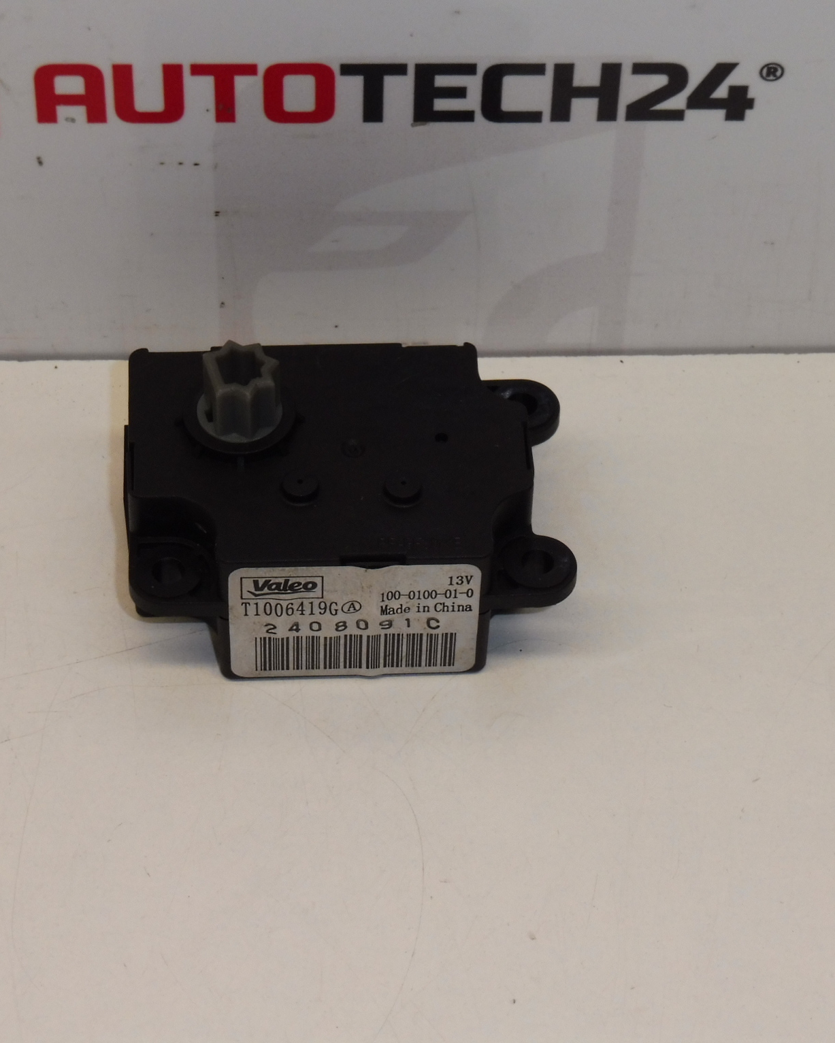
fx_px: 3181
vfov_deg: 18.6
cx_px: 409
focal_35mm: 103
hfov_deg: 15.0
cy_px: 521
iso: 200
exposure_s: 1/100
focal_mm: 14.2
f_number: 5.6
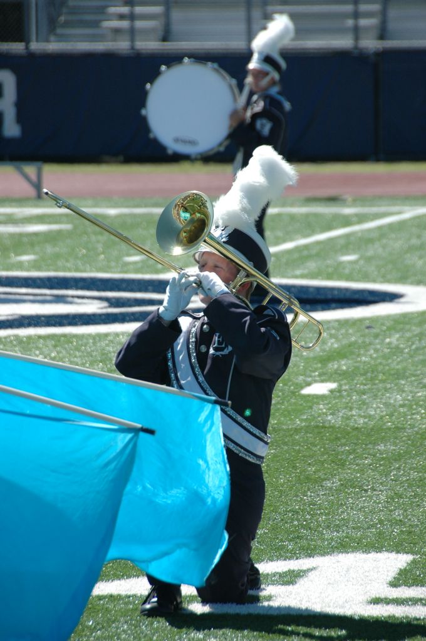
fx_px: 5339
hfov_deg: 4.6
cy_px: 320
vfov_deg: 6.9
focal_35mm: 300
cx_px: 213
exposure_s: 1/640
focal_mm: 200
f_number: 6.3
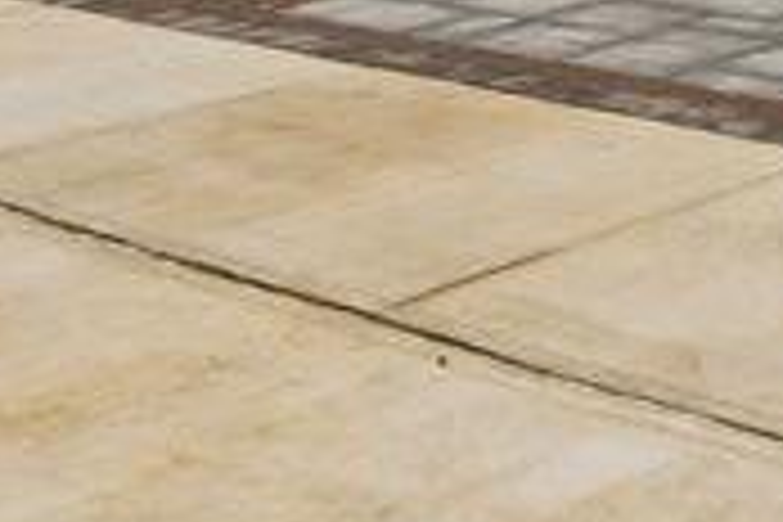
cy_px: -700
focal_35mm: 94
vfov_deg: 12.0
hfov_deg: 21.7
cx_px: 418
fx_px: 2044
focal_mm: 16
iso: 100
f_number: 8
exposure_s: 1/640
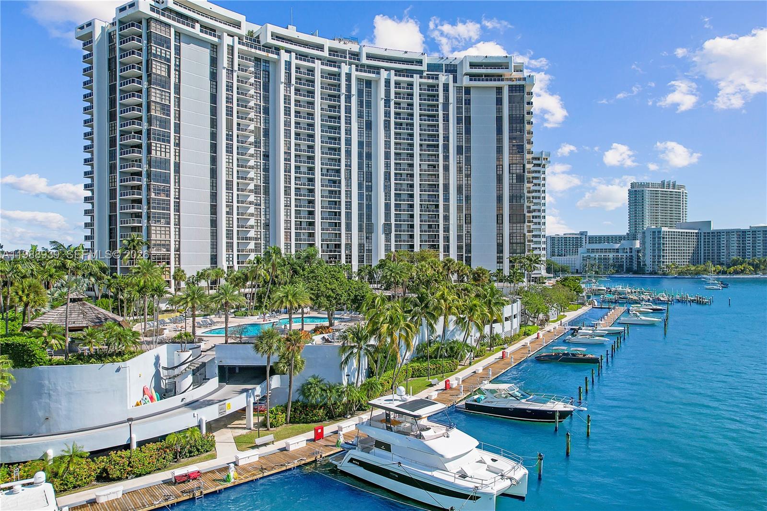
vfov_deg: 57.2
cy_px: 256
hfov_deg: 78.6
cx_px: 384
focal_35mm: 22
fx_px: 469
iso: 140
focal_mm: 8.38
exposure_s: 1/3200
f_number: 2.8
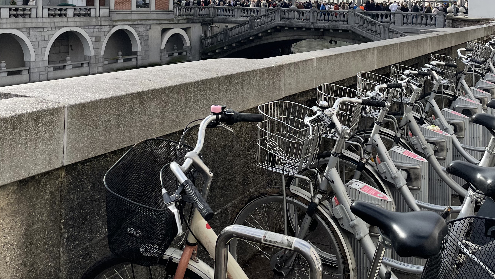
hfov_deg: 46.2
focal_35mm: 44
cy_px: 12
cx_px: 288
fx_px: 577
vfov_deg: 26.0
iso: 32
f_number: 1.6
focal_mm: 4.2
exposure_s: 1/3731
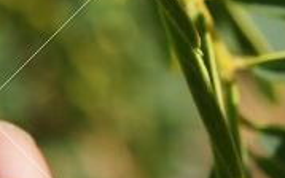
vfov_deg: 2.9
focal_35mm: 443
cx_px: -22
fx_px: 3442
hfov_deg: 4.7
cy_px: -235
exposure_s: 1/500
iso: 200
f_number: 5.6
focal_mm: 40
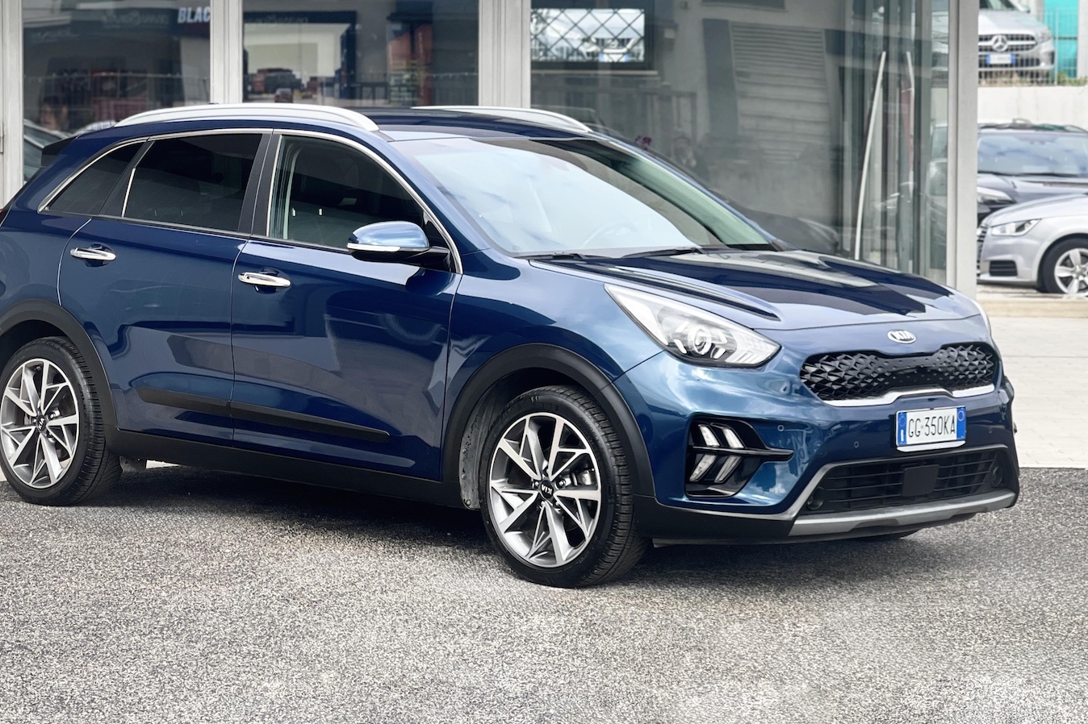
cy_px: 328
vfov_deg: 17.7
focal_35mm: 77
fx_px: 2326
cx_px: 492
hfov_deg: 26.3
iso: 20
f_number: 2.2
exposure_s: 1/146
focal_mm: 7.5
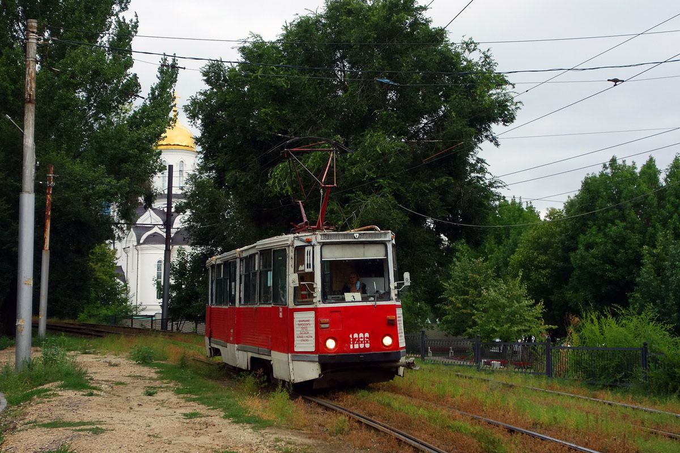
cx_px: 340
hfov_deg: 41.9
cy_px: 226
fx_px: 888
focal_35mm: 47
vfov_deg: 28.6
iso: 200
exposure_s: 1/500
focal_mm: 17.4
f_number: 3.2
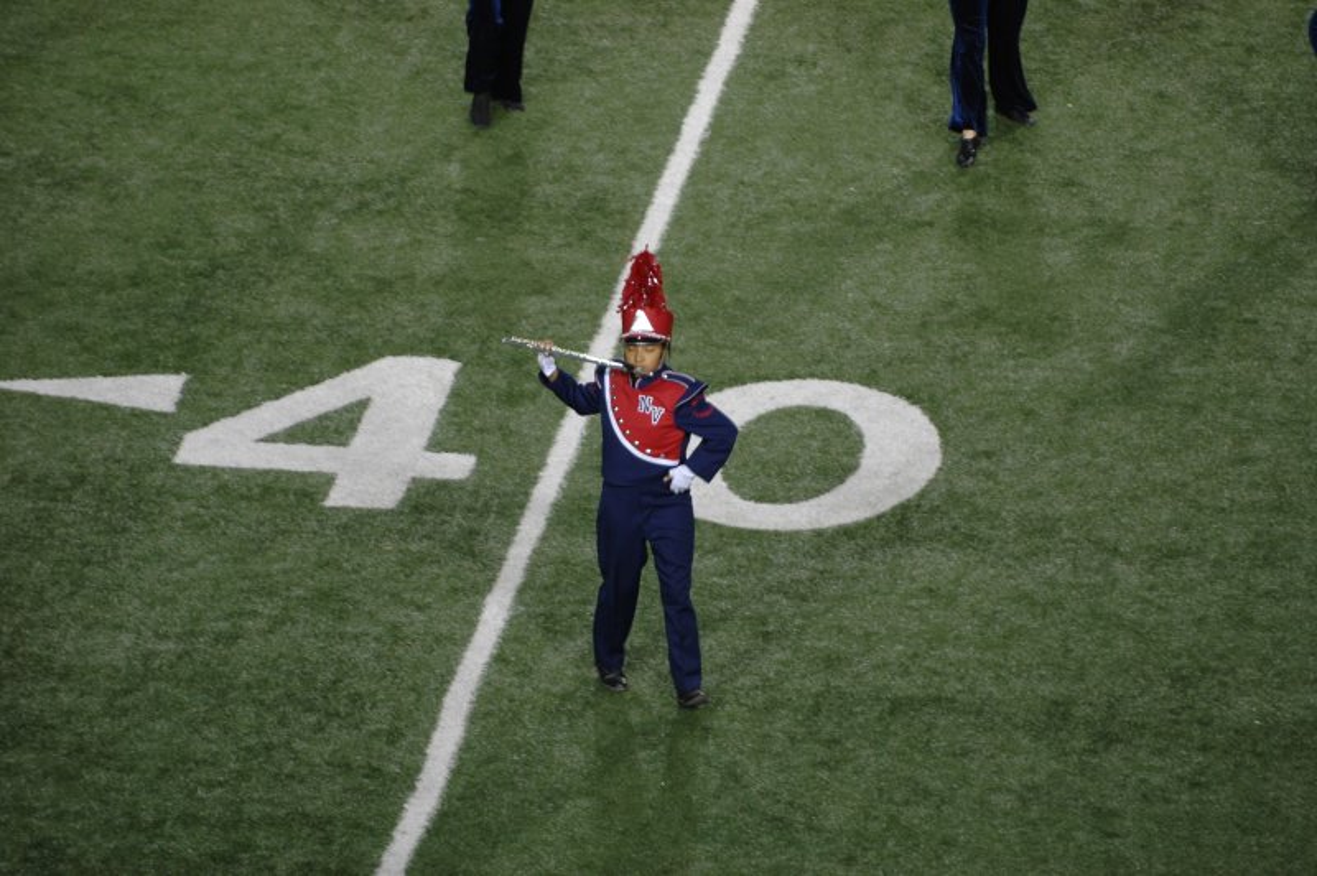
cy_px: 438
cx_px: 658
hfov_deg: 6.9
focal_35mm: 300
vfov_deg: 4.6
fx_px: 10966
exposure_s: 1/60
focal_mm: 200
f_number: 2.8
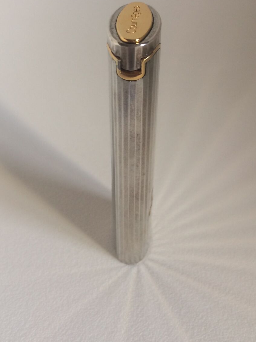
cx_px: 117
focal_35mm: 42
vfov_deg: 44.4
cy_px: 127
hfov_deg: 34.3
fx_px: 414
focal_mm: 4.15
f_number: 2.2
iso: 32
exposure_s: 1/33
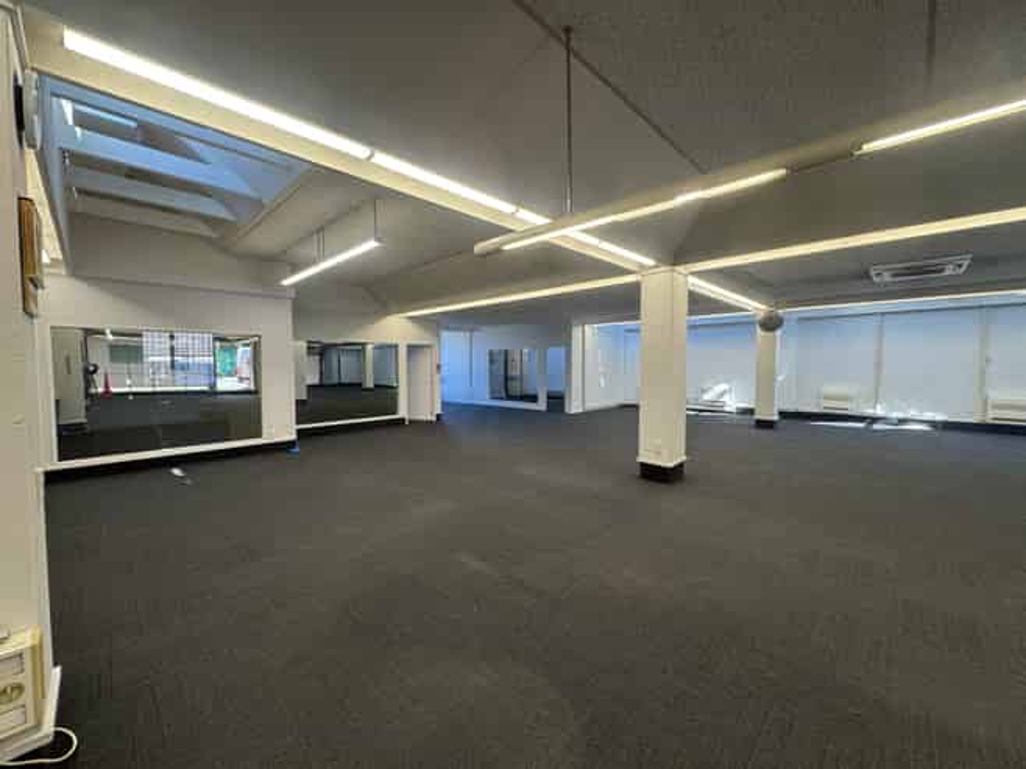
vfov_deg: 85.6
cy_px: 384
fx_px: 415
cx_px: 513
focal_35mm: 14
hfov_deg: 102.1
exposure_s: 1/100
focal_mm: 2.22
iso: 80
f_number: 2.2
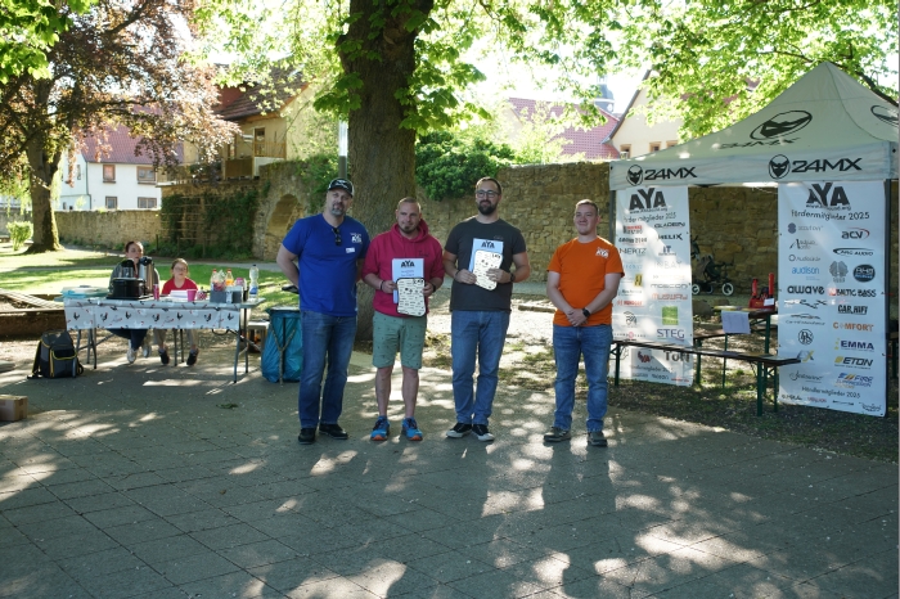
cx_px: 450
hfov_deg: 54.5
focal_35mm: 35
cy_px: 300
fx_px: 875
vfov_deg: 37.8
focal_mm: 35
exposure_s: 1/250
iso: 500
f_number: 4.5
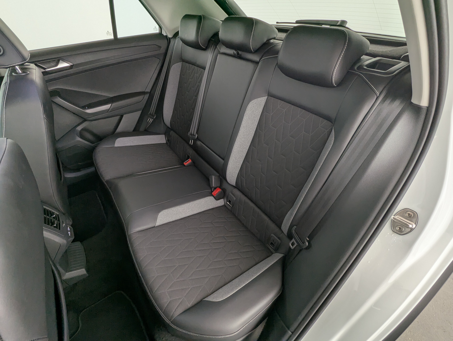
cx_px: 226
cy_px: 170
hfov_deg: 94.4
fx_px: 210
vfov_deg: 78.2
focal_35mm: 16
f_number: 2.2
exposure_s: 1/42.1
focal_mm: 2.35
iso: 73
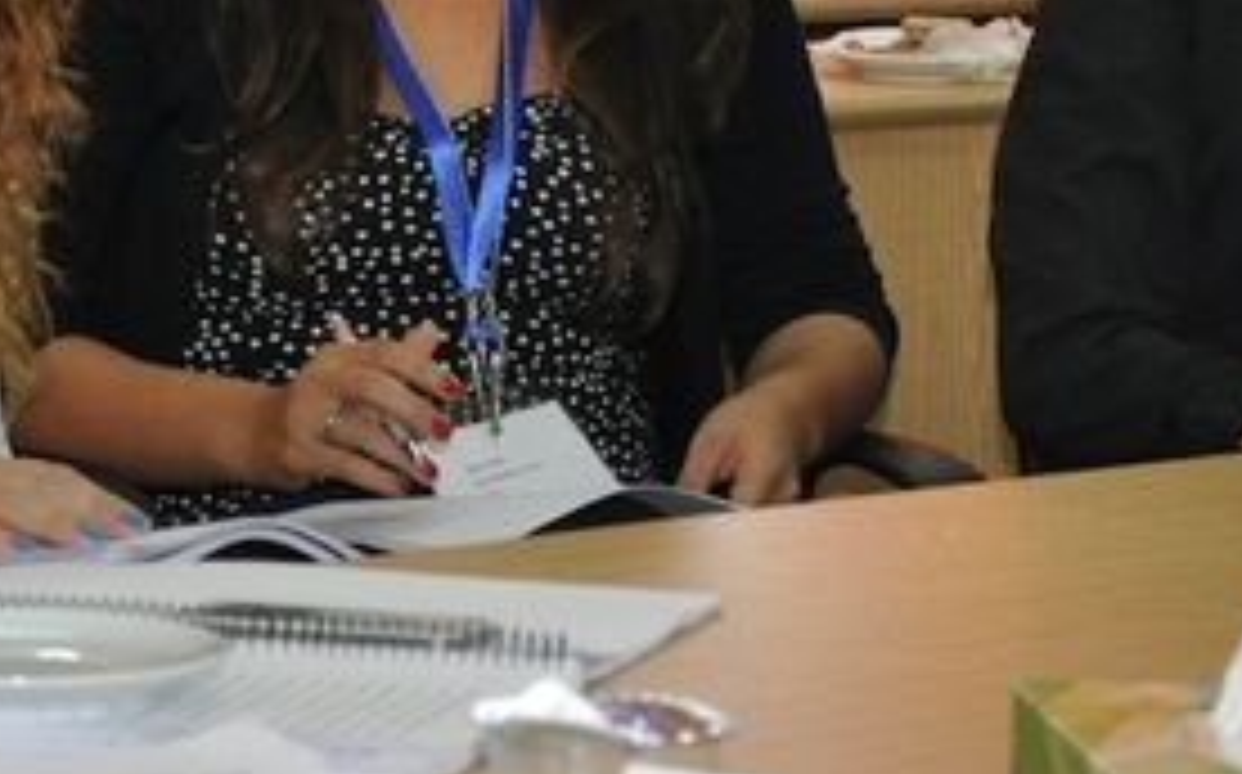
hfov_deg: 10.1
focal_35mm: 208
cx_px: 603
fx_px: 7035
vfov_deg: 6.3
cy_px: -117
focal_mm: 40
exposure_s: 1/80
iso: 800
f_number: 4.5
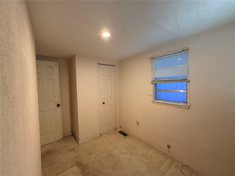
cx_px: 118
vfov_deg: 85.7
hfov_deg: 102.1
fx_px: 95
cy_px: 88
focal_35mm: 14
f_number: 2.2
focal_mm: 2.22
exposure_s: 1/60
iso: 250
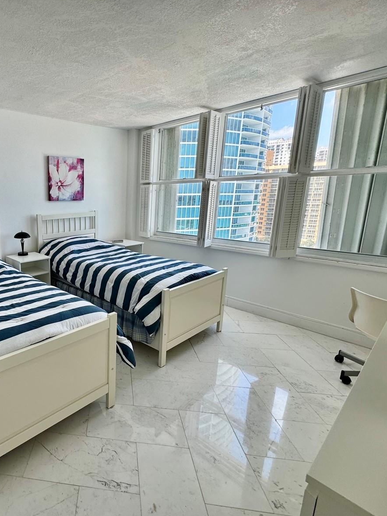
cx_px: 74
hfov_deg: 62.4
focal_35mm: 19
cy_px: 256
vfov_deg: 84.7
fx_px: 283
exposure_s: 1/190
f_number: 2.2
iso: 40
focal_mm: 2.22
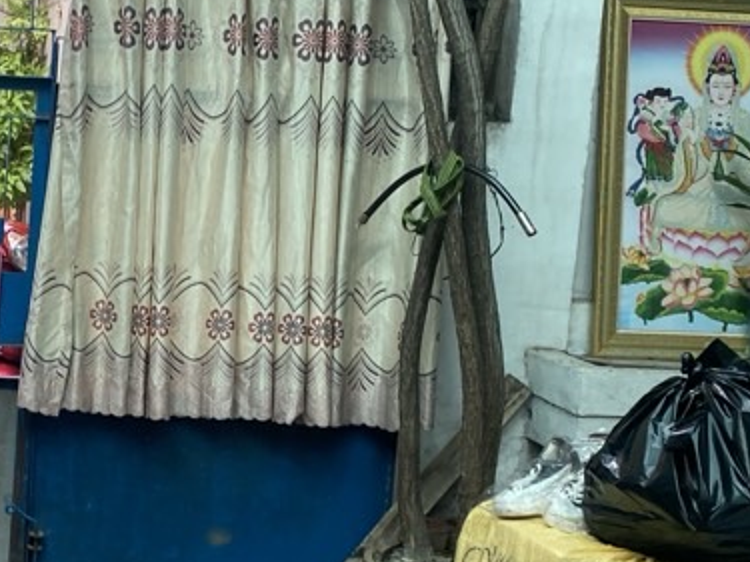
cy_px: 288
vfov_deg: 20.7
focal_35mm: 71
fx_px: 1538
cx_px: -40
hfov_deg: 25.7
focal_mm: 4.25
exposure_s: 1/122
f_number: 1.8
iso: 50
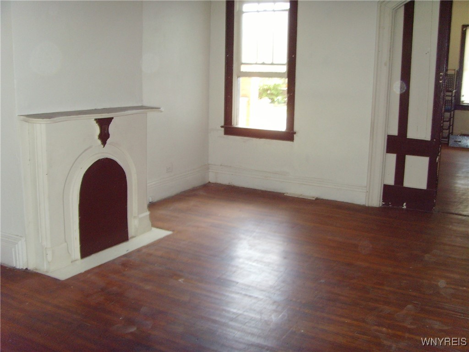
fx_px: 528
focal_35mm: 39
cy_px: 176
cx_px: 234
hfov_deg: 47.9
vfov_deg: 36.8
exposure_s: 1/45
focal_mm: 6.6
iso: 200
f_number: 3.5
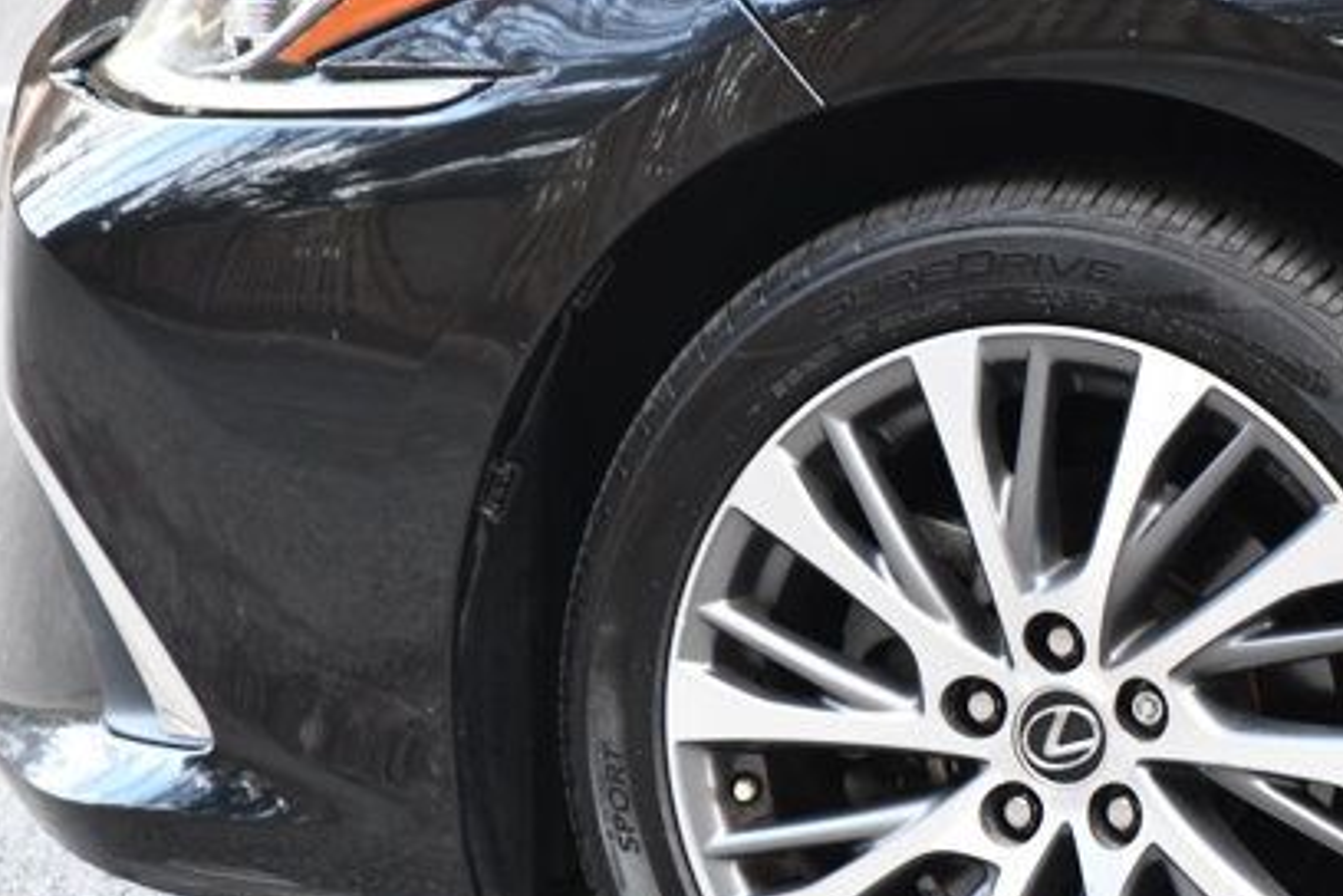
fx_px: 11415
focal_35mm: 306
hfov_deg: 6.7
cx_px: 1037
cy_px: 647
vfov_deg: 4.5
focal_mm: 130
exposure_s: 1/125
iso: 1800
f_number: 4.8
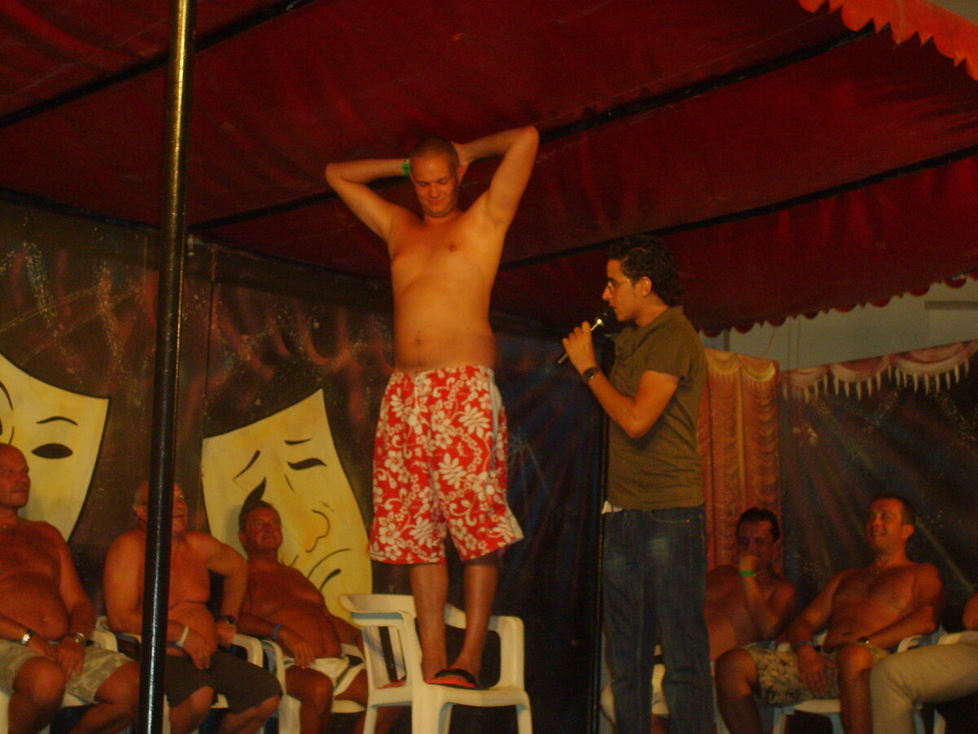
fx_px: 2034
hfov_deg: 27.0
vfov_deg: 20.4
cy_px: 367
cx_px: 489
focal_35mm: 72
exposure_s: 1/60
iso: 235
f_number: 3.9
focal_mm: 12
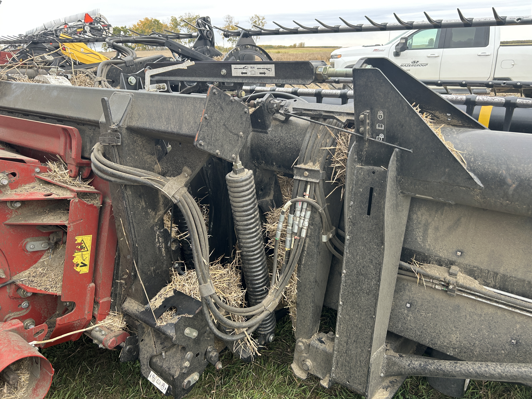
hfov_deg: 67.3
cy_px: 200
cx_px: 266
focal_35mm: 26
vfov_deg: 53.1
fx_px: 400
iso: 50
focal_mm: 5.7
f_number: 1.5
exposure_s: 1/171
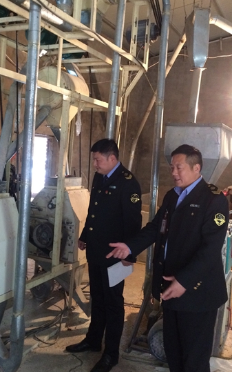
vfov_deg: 51.4
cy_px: 167
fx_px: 384
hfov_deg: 33.6
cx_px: 111
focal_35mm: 38
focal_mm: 4.15
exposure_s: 1/17
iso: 320
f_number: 2.2
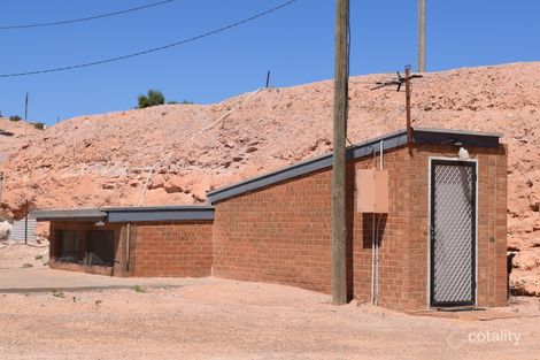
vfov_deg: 18.9
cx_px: 270
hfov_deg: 28.1
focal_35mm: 72
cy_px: 180
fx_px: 1080
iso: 200
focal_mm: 48
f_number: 11
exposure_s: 1/500
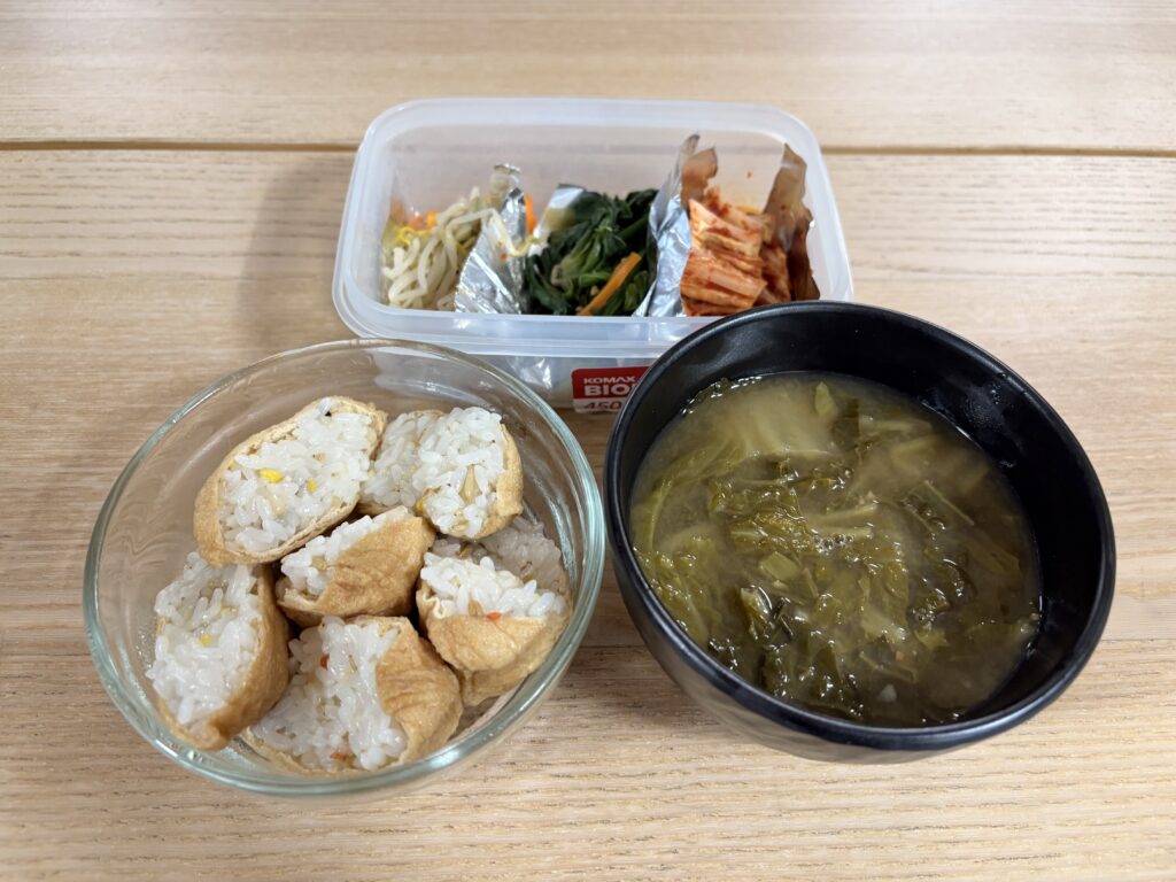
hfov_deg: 67.3
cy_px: 441
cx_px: 588
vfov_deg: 53.1
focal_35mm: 26
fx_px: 883
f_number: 1.6
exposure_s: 1/60
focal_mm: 5.96
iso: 160
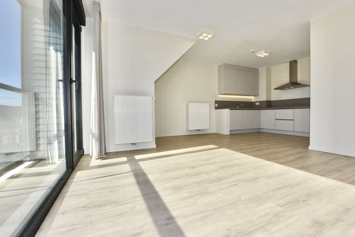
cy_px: 118
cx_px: 178
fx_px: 148
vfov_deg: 77.4
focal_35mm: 15
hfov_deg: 100.4
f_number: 13
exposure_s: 1/200
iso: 200
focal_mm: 15
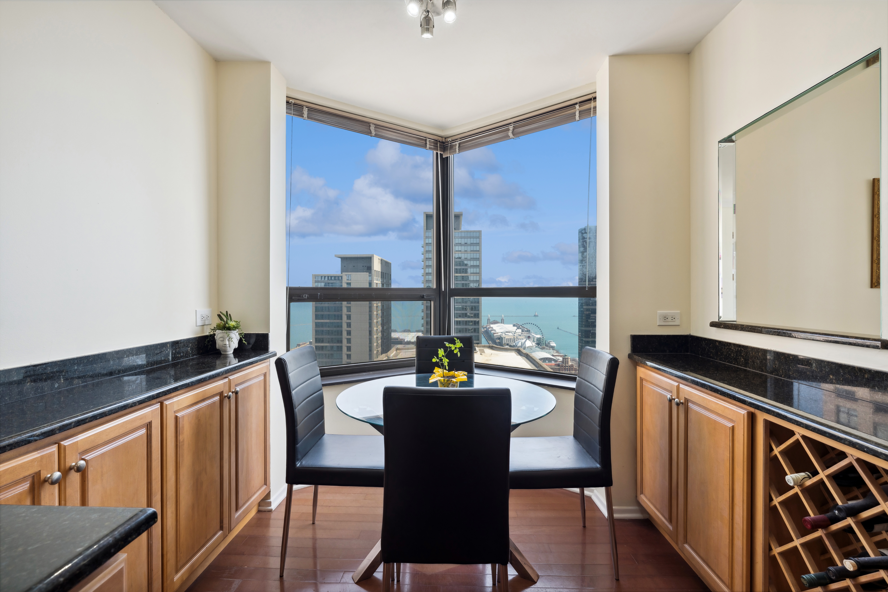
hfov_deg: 96.7
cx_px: 444
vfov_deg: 73.7
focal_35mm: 16
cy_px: 296
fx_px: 395
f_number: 8
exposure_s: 1/250
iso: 320
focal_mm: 16
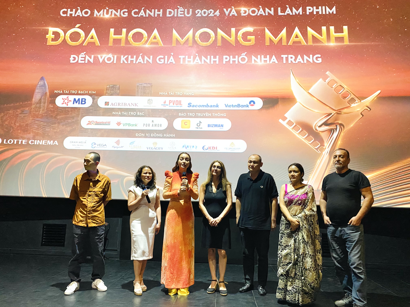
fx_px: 308
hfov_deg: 67.3
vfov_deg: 53.1
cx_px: 205
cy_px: 154
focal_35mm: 26
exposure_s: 1/50
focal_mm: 4.25
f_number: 1.8
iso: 320
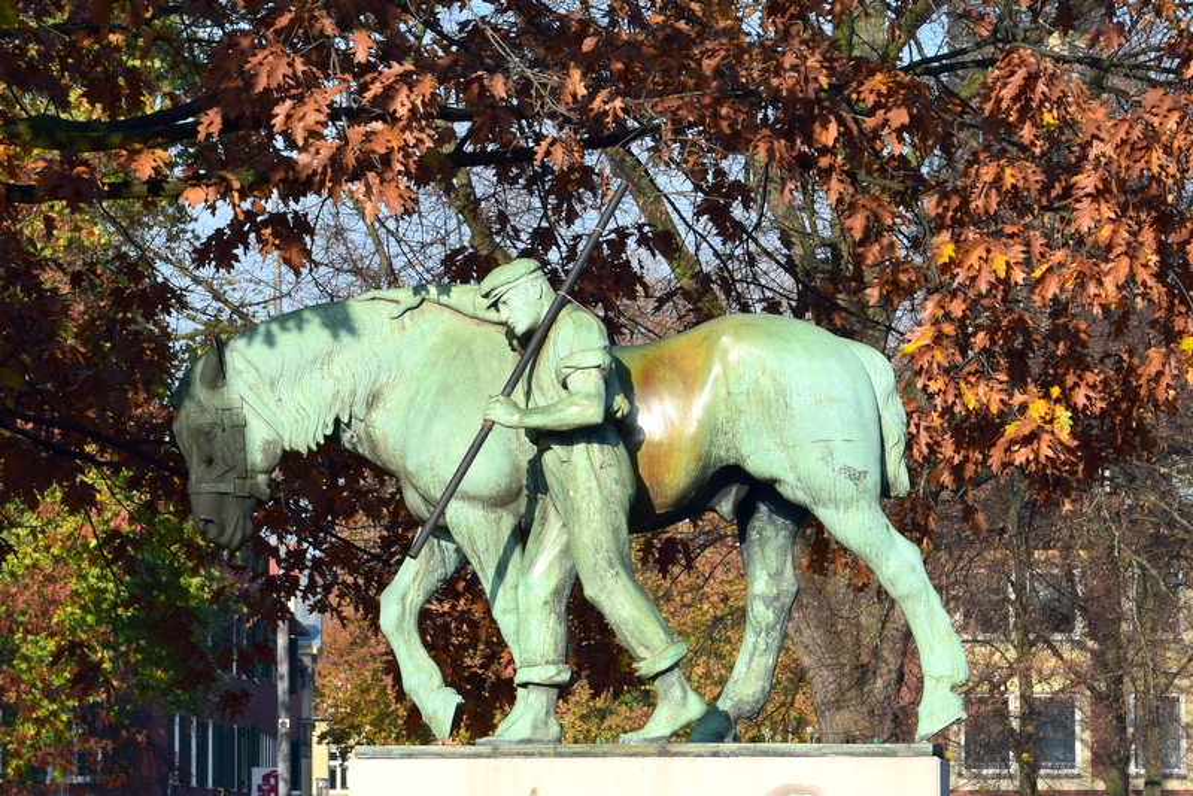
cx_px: 596
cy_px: 398
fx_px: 3481
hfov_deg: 19.4
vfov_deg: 13.1
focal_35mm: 105
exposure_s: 1/500
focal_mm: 70
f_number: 11
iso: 400
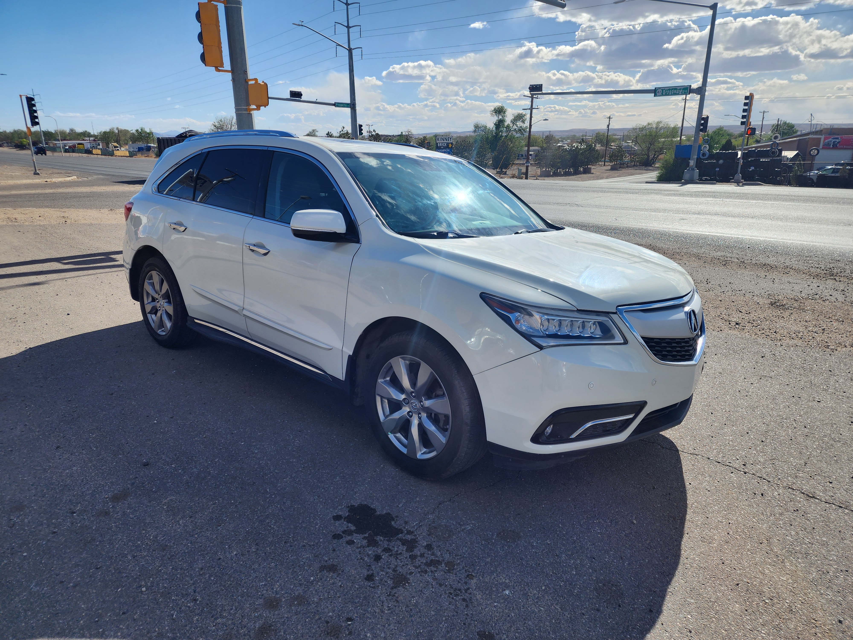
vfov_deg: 58.9
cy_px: 320
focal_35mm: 23
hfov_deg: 73.9
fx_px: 567
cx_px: 426
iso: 12
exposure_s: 1/1538
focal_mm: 6.4
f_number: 1.8
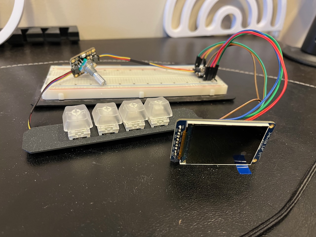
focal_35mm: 26
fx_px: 237
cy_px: 118
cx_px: 158
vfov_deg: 53.1
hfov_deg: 67.3
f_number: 1.6
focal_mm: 5.1
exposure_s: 1/60
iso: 320
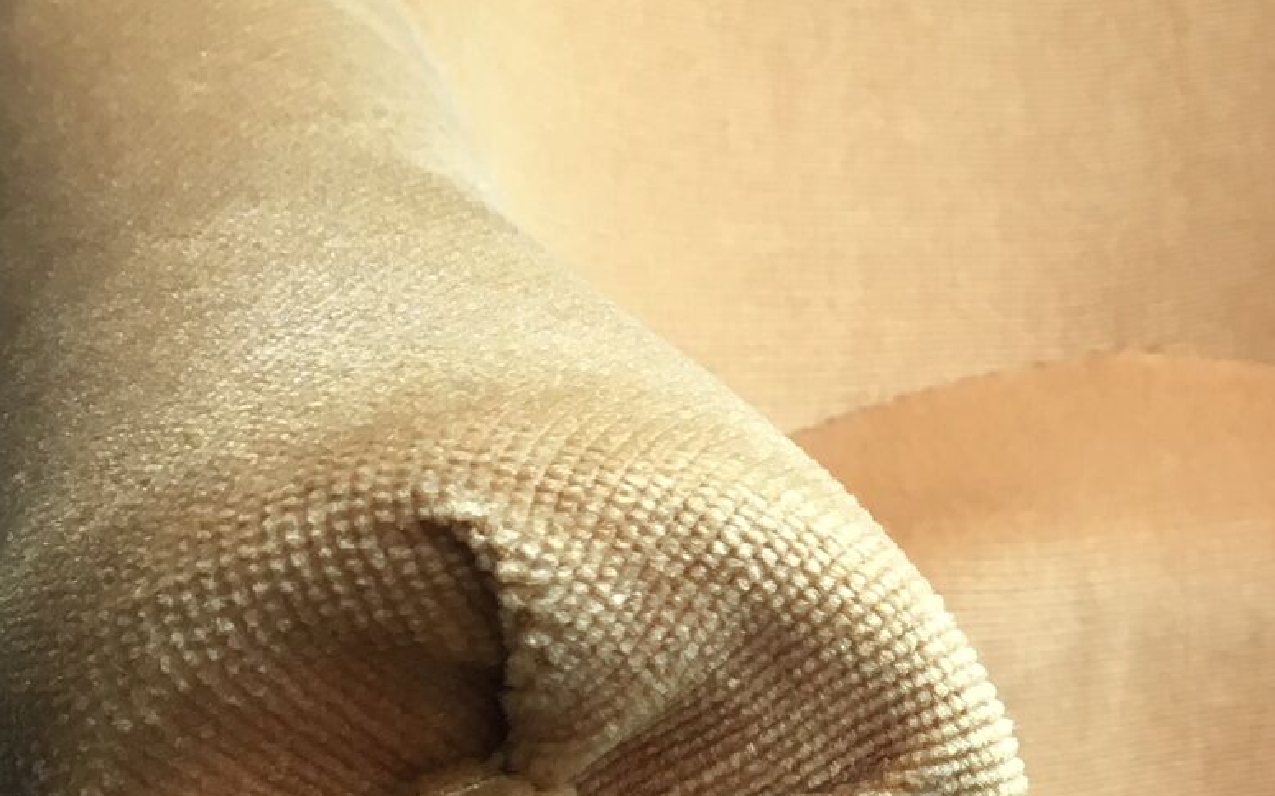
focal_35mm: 80
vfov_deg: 16.3
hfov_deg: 25.2
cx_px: 1110
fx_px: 2779
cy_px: 411
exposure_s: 1/33
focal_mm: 4.15
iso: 80
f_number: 2.2
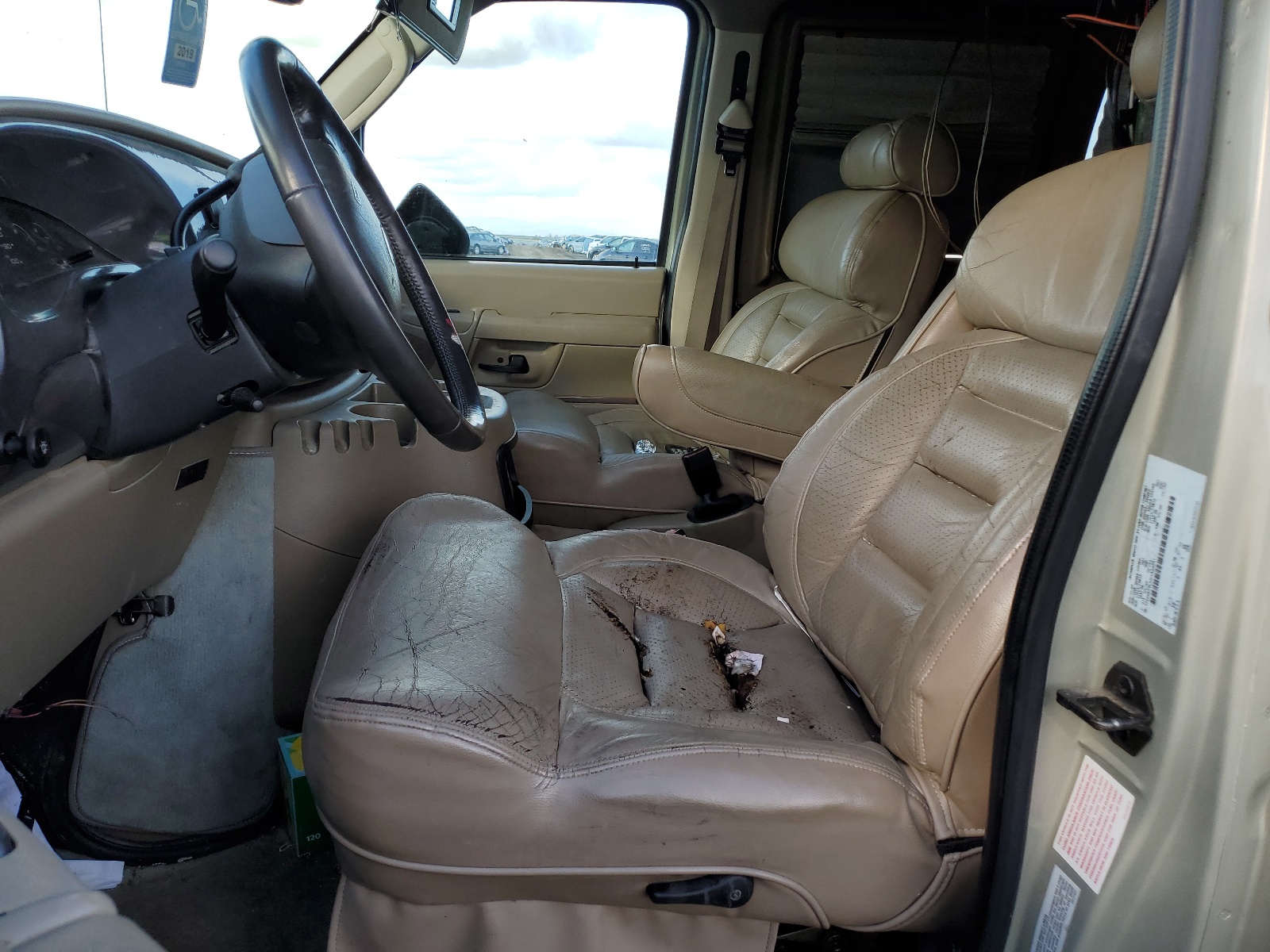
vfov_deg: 53.1
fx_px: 954
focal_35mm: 26
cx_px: 635
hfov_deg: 67.3
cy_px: 476
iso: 50
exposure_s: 1/500
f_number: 1.5
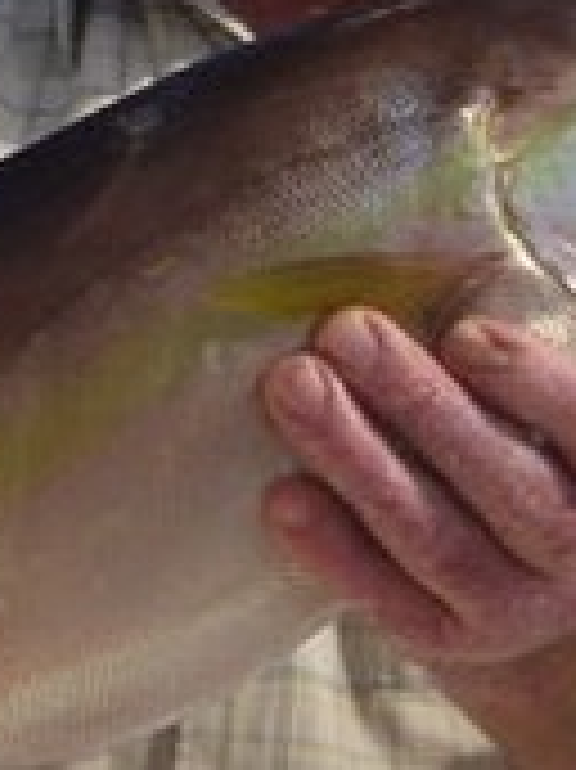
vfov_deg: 19.1
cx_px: -90
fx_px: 2288
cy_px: 293
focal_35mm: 103
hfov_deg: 14.0
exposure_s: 1/160
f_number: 10
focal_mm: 4.9
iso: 100
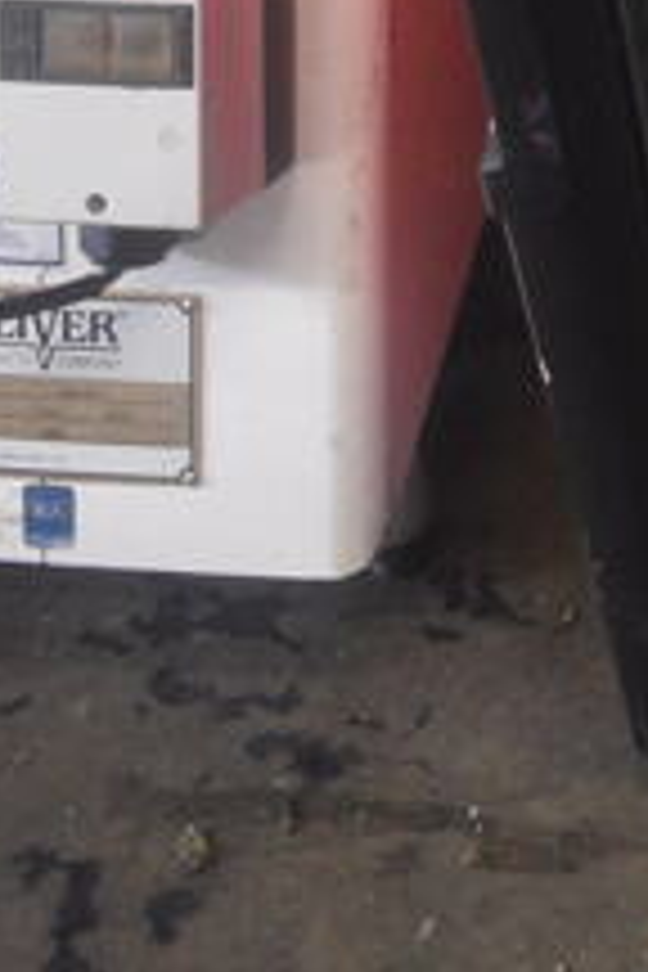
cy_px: -637
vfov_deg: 15.9
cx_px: 1350
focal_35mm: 114
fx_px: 3078
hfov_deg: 10.8
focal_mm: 18
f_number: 3.5
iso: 1600
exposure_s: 1/125
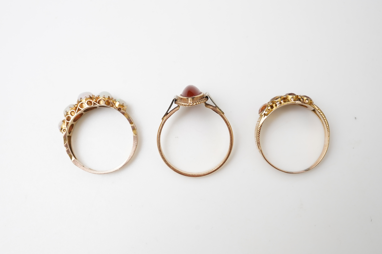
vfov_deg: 29.9
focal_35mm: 45
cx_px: 191
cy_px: 127
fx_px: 477
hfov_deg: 43.6
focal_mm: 30
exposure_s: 1/100
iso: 500
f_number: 16
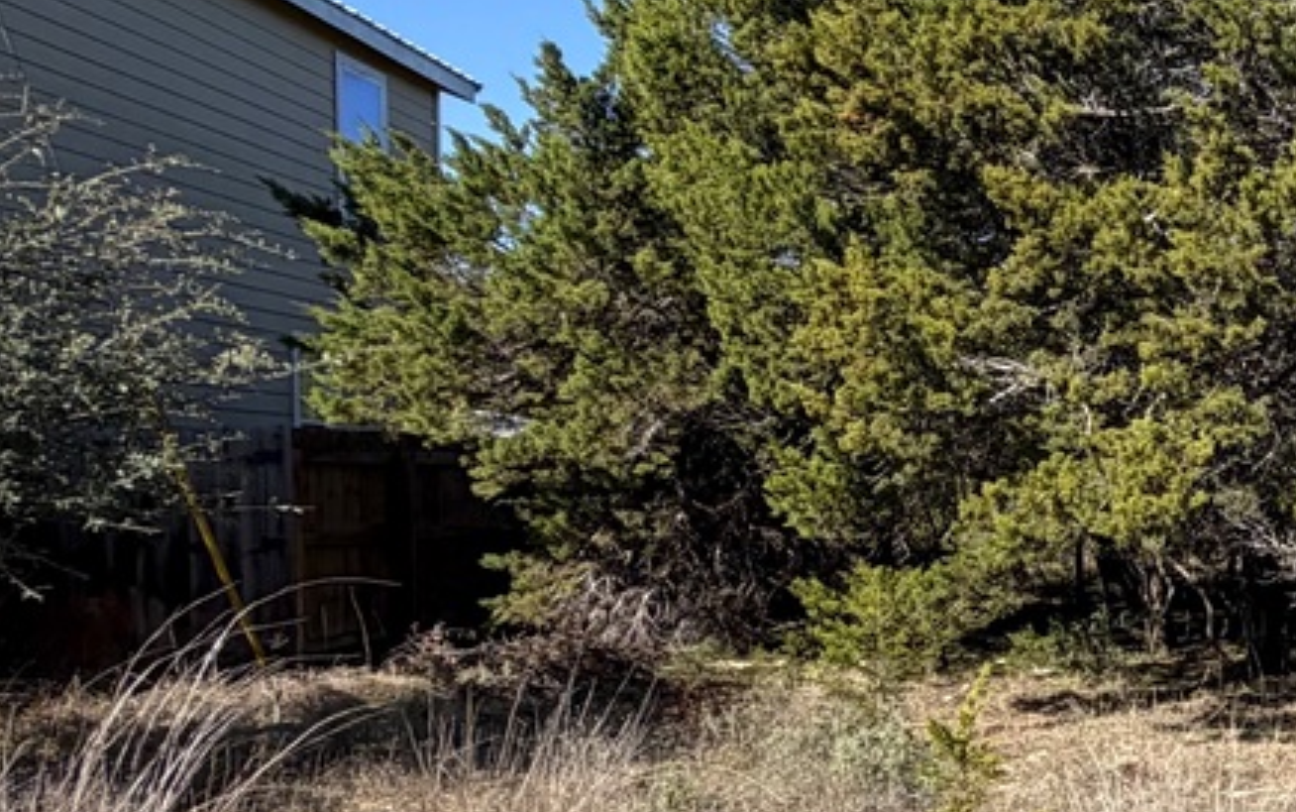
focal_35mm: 49
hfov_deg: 29.5
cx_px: 1828
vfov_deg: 26.3
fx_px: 1732
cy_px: 464
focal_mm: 2.22
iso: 32
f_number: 2.2
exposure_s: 1/770
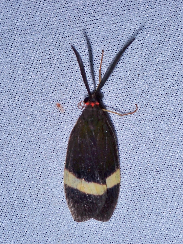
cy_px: 122
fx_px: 705
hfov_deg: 14.8
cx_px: 92
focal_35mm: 100
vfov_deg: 19.6
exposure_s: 1/200
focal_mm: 18
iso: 200
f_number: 6.3
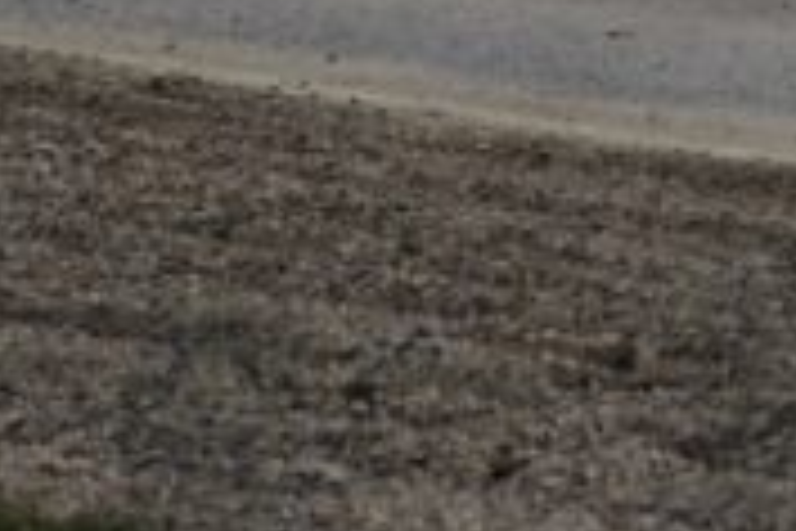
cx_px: 1412
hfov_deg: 0.8
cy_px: -909
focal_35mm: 2541
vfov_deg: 0.5
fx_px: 56180
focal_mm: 300
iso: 200
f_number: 5.6
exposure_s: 1/1000
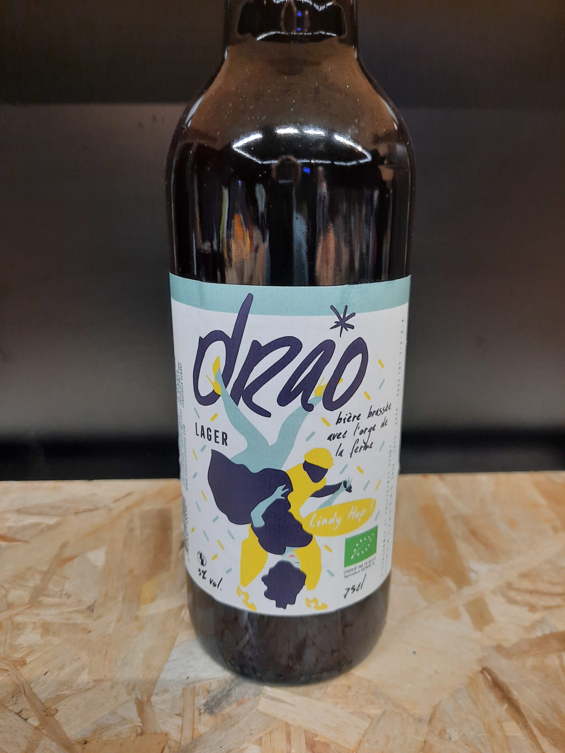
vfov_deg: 69.4
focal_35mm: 25
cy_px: 376
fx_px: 544
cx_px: 282
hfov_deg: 54.9
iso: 160
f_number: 2
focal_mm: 4.6
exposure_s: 1/50
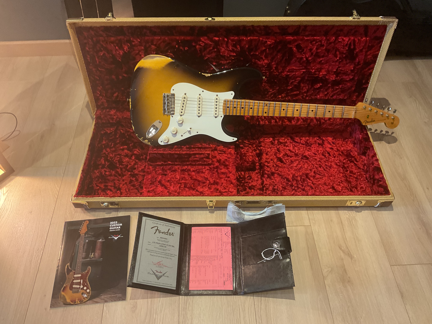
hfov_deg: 61.7
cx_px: 216
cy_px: 162
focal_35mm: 29
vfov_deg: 48.2
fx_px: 362
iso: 200
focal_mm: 3
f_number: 1.8
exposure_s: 1/60
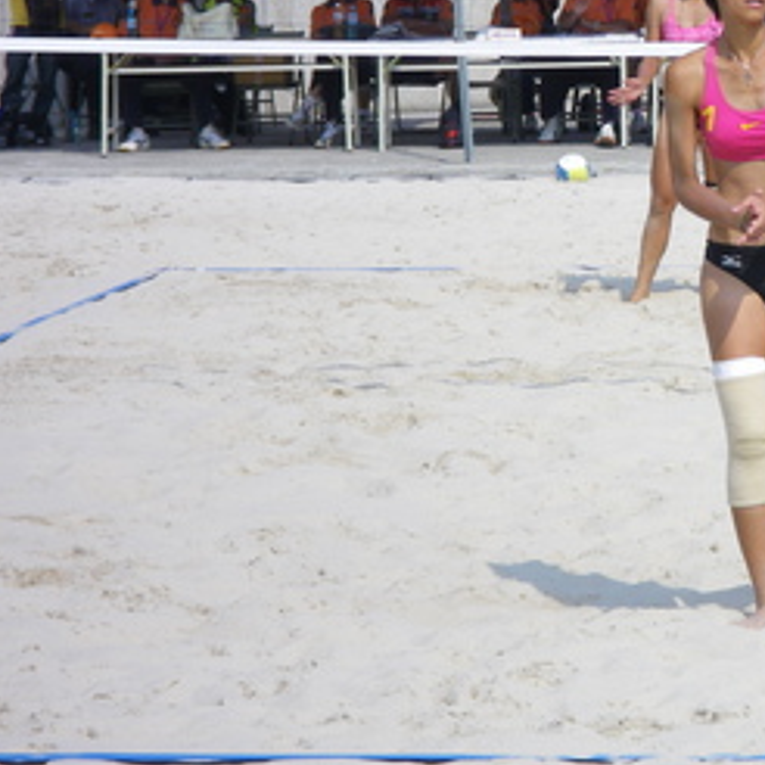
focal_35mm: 237
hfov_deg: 7.3
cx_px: 874
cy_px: 180
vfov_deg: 7.4
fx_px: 5926
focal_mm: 19.6
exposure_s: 1/250
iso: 64
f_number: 5.8
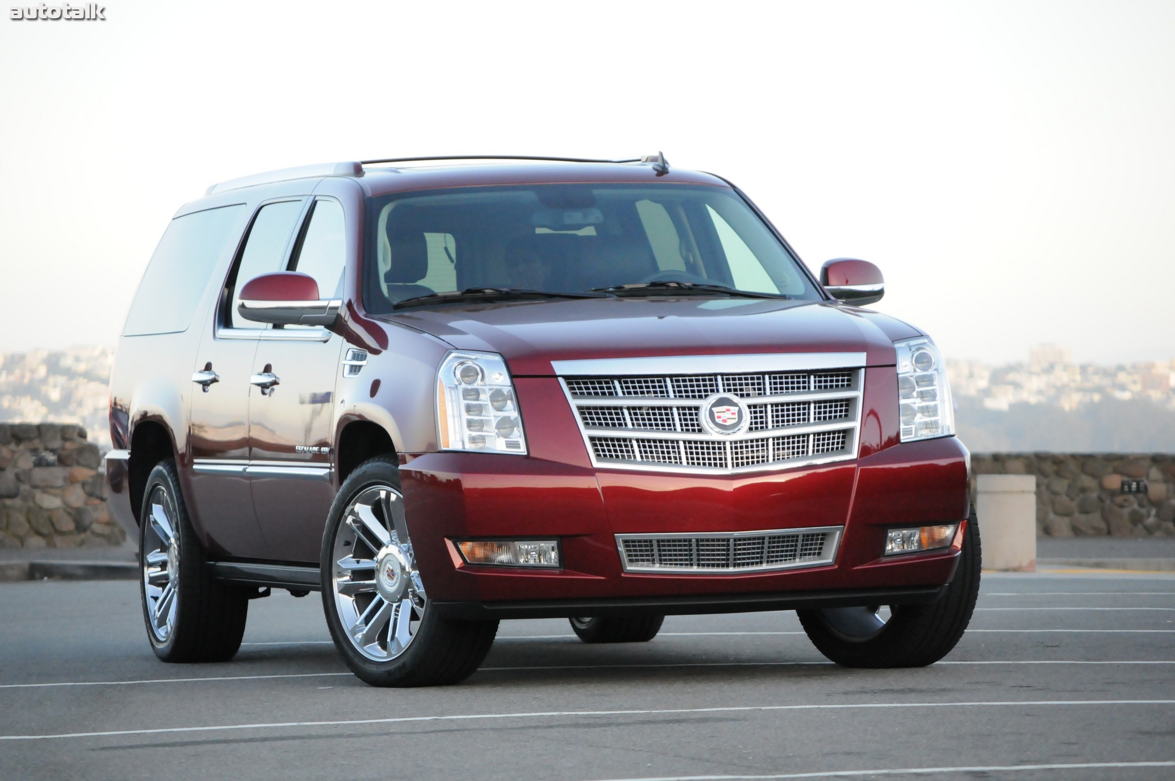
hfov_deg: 11.0
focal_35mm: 188
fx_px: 6113
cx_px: 588
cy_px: 390
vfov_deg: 7.3
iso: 2000
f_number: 5
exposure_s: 1/1250
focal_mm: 125
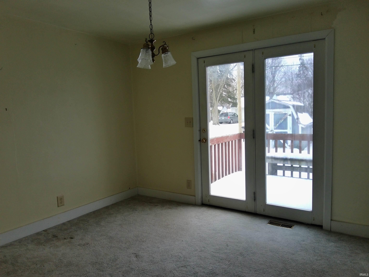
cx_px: 184
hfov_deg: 67.3
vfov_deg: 53.1
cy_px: 138
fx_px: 277
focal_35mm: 26
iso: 100
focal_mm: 3
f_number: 2
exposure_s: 1/133
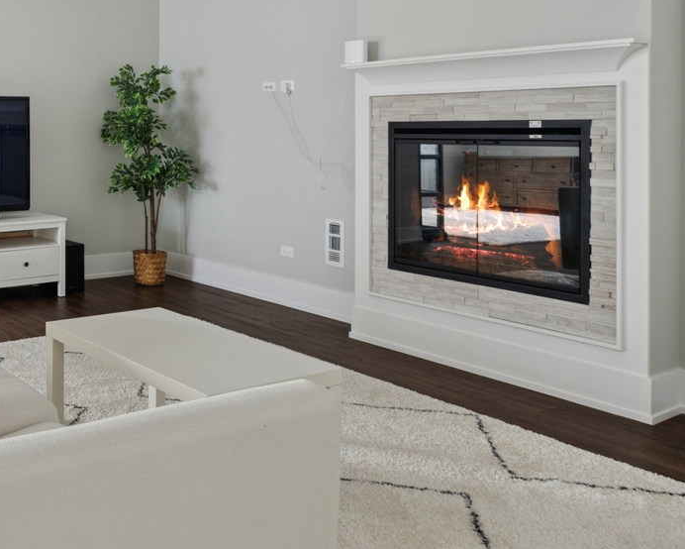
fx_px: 669
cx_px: -14
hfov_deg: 45.1
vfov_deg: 43.4
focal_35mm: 33
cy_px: 151
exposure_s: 1.6
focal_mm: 10
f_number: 11
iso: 200
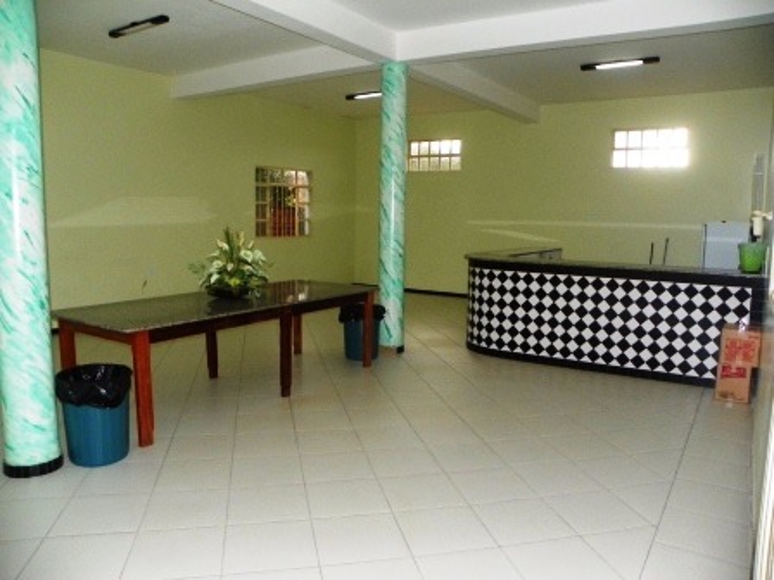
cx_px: 387
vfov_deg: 53.1
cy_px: 290
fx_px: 581
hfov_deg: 67.3
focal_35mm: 26
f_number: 2.8
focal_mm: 4.6
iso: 200
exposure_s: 1/125
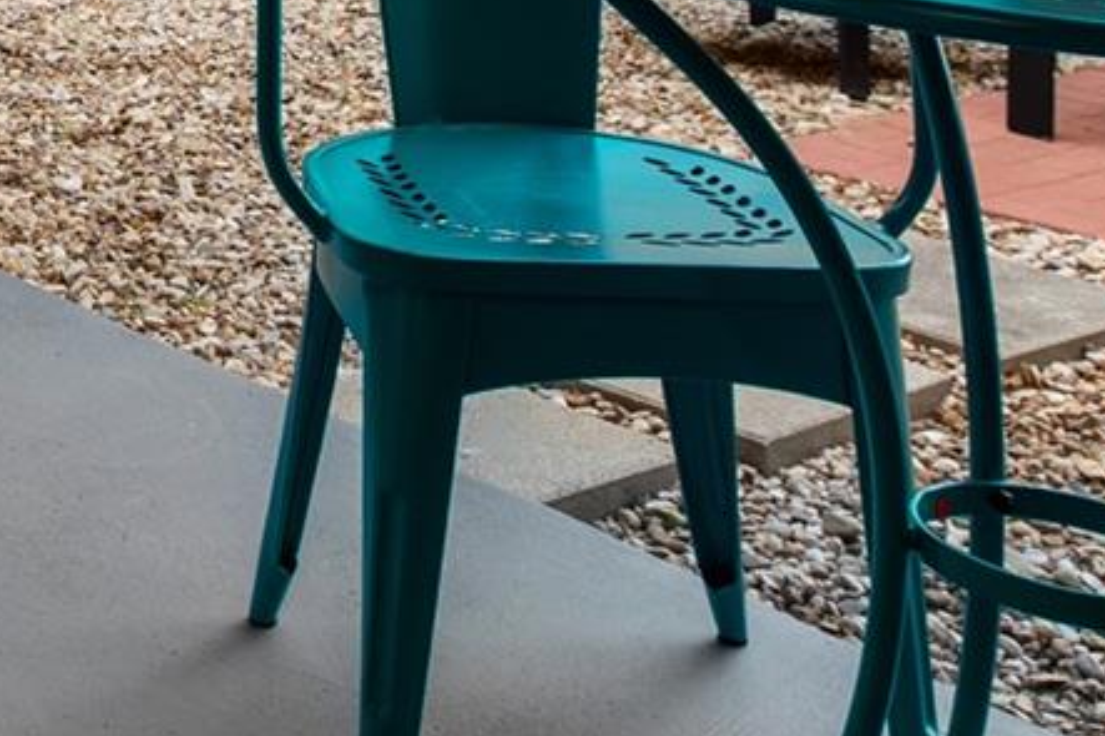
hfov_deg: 24.2
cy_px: -493
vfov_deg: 16.2
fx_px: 2270
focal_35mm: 74
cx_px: -297
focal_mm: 16
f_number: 8
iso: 250
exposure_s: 1/160
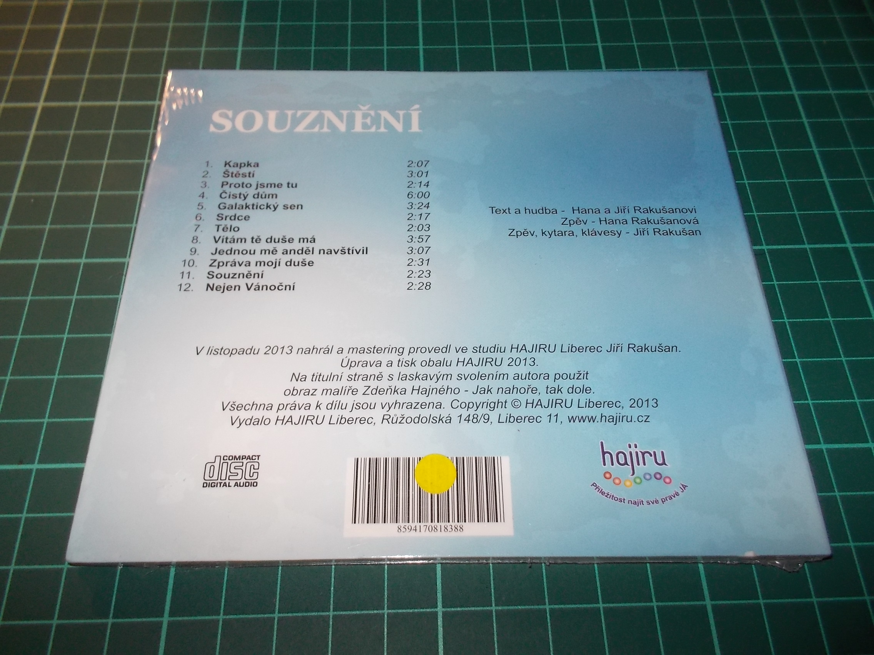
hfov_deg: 61.7
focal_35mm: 29
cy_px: 328
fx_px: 732
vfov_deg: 48.2
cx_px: 437
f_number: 3.3
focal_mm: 4.1
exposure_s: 1/30
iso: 200
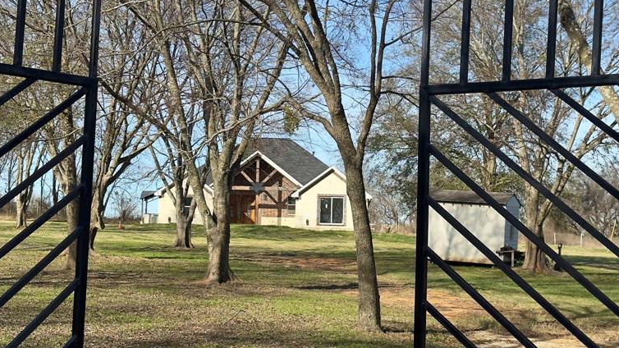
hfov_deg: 29.7
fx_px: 1165
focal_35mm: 71
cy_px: 156
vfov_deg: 17.0
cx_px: 270
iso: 64
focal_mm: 6.76
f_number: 1.78
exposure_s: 1/2611
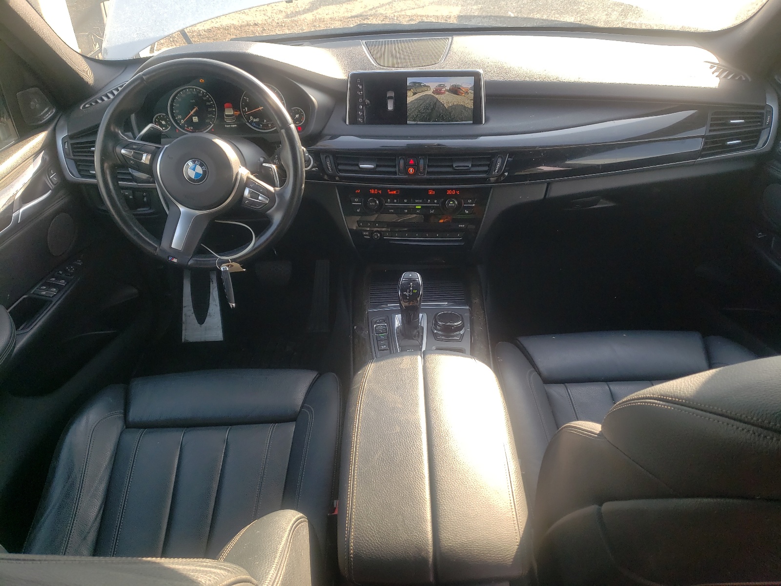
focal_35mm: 26
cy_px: 293
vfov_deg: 53.1
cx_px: 390
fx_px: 587
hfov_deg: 67.3
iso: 50
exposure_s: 1/250
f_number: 1.5
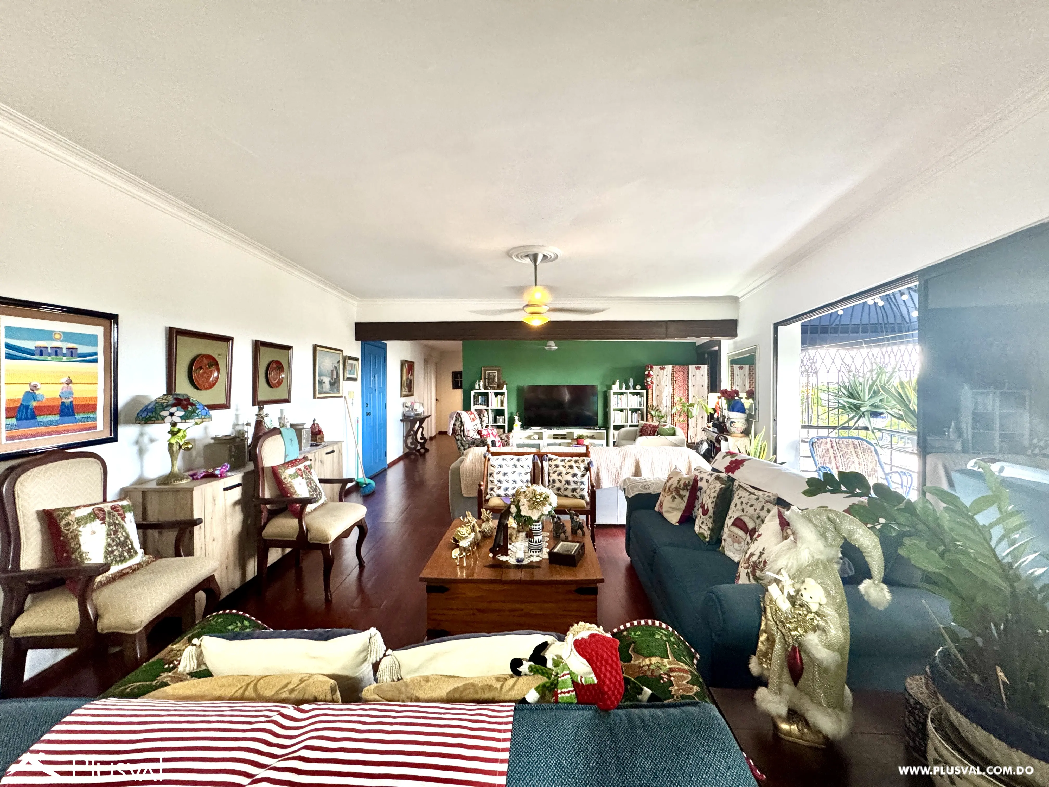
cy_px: 394
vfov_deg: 85.7
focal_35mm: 14
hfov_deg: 102.1
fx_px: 424
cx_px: 524
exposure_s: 1/60
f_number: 2.2
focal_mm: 2.22
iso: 500
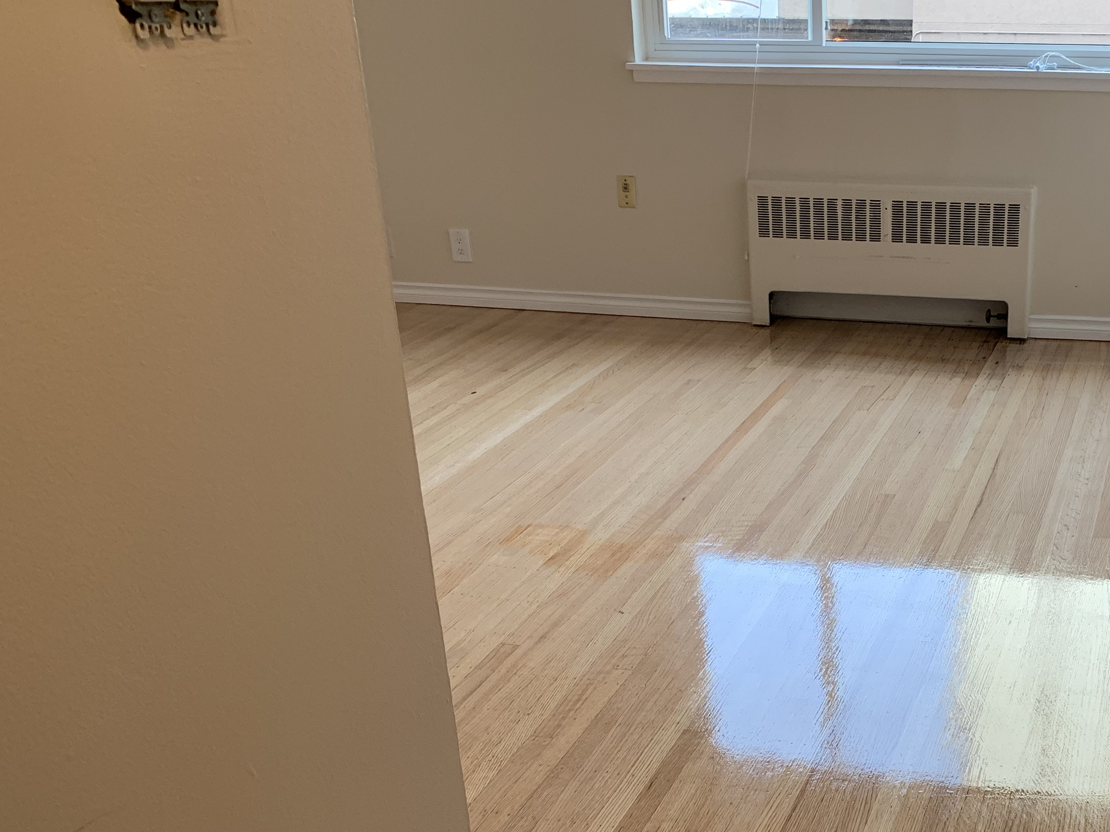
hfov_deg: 42.0
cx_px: 884
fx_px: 1379
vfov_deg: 33.1
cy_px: 601
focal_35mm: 43
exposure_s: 1/120
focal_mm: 4.25
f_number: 1.8
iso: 80
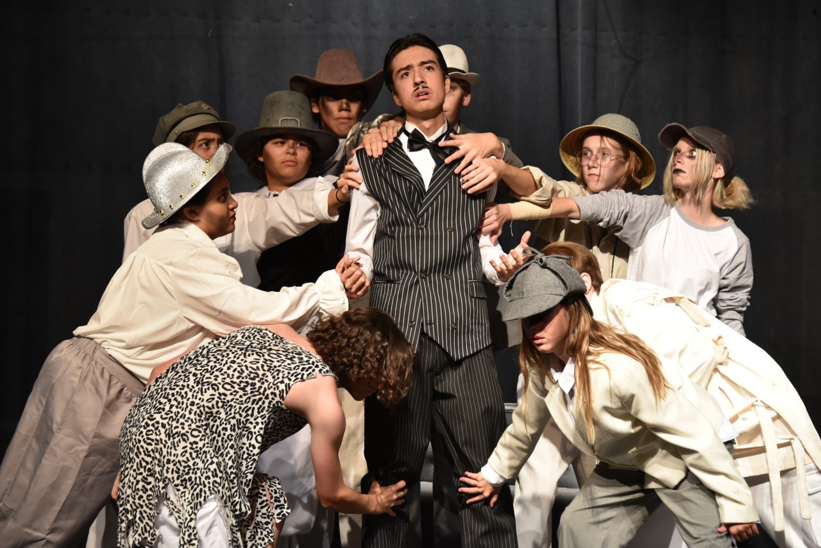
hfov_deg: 15.2
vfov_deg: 10.2
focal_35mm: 135
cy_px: 274
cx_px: 410
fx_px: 3079
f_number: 5.6
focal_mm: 135
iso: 2200
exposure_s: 1/160
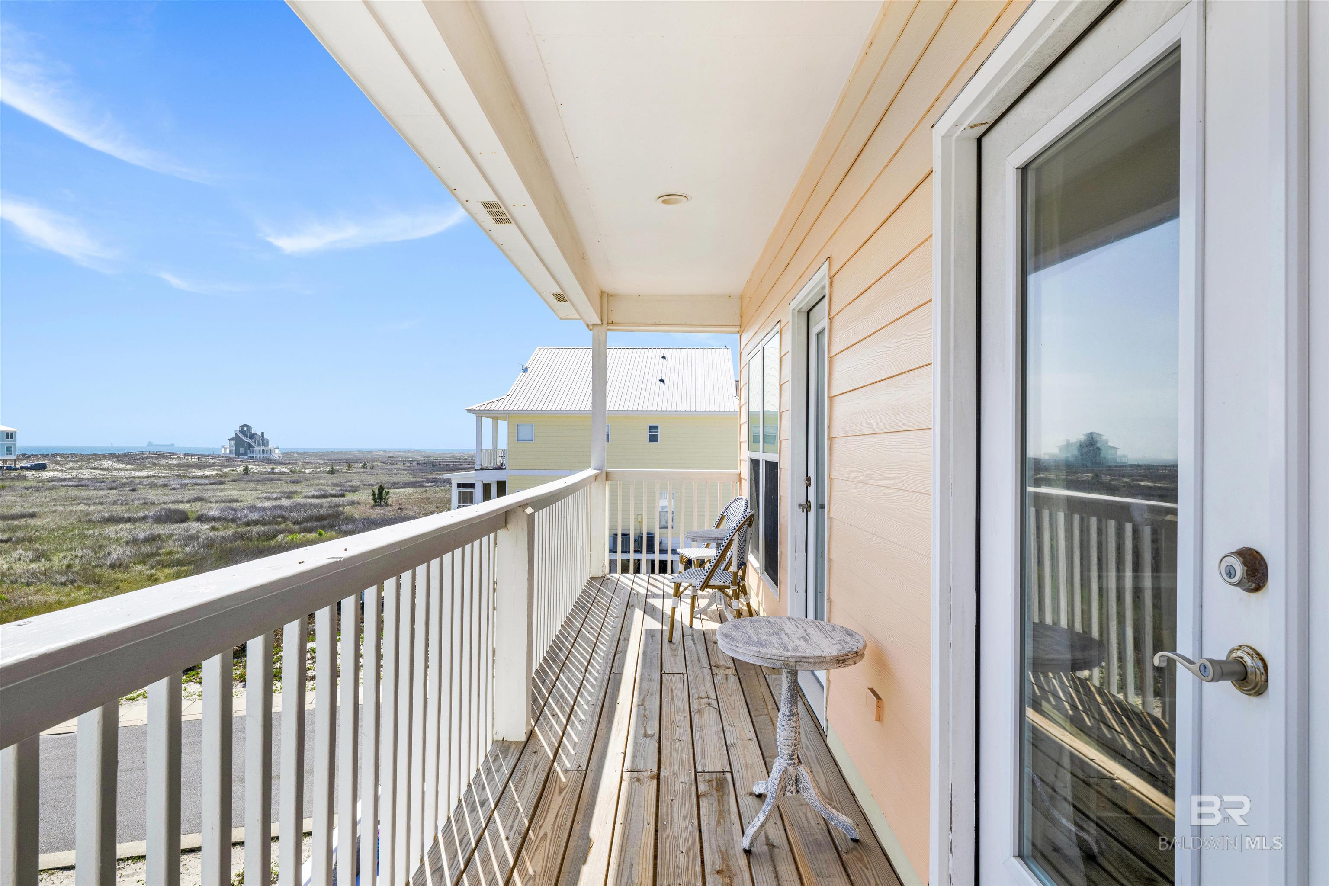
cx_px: 664
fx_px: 701
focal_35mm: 19
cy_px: 443
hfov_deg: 86.9
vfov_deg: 64.6
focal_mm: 19
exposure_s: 1/1000
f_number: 11
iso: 400
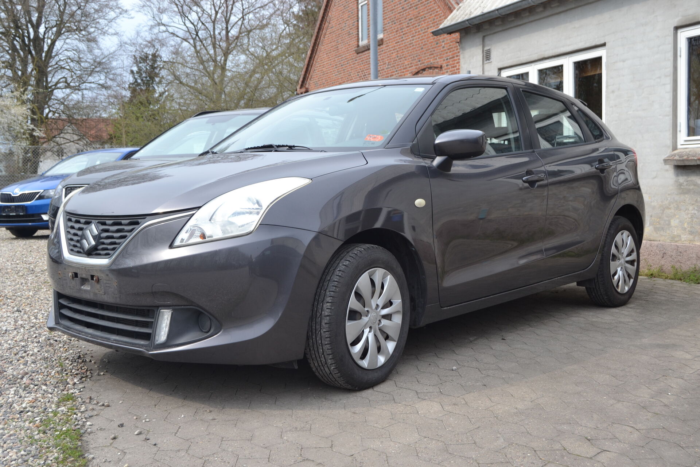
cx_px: 350
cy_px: 234
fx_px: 758
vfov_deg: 34.2
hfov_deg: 49.6
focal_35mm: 39
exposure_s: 1/160
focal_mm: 26
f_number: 6.3
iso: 100
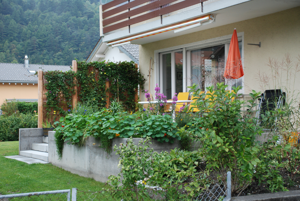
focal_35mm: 60
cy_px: 100
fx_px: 501
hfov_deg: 33.4
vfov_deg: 22.7
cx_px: 150
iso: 400
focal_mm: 40
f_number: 4.5
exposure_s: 1/100
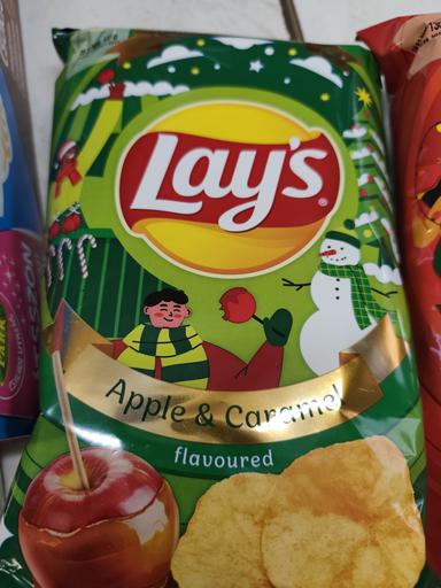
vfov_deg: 73.9
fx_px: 391
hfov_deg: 58.9
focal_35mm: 23
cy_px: 294
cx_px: 220
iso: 400
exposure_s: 1/50
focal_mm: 6.19
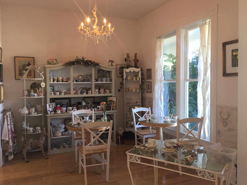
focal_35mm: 29
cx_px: 124
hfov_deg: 61.7
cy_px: 92
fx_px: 207
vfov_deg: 48.2
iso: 50
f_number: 2.2
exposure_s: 1/30
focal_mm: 4.15
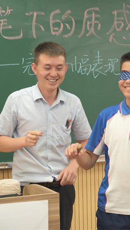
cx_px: 93
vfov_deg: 25.3
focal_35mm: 84
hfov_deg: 14.4
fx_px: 515
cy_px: 115
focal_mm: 53
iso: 640
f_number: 4
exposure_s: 1/125
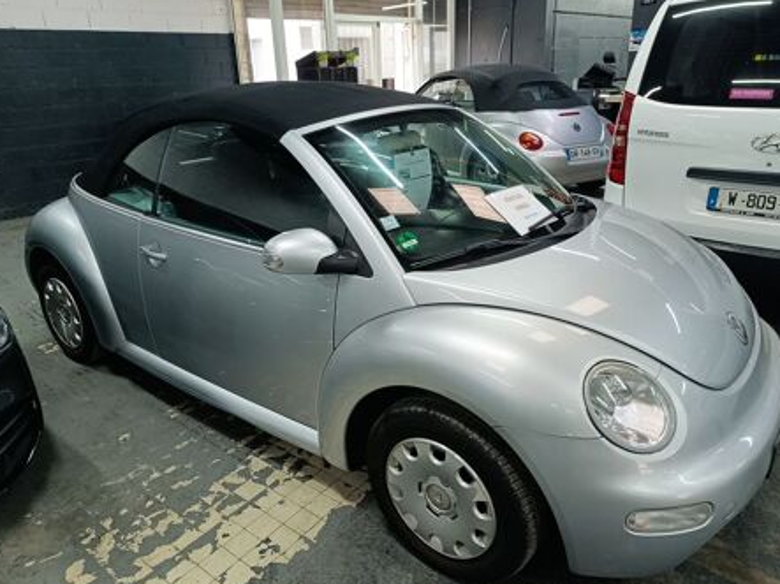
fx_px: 586
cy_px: 280
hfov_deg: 67.3
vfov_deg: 53.0
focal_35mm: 26
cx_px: 396
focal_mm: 6.14
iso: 826
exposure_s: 1/50
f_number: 1.65
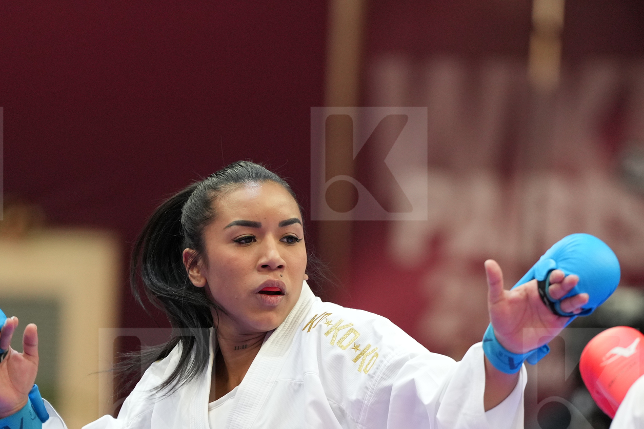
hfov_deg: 5.2
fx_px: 7118
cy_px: 385
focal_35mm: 398
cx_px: 369
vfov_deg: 3.5
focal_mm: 200
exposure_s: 1/1000
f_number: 2.8
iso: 2000
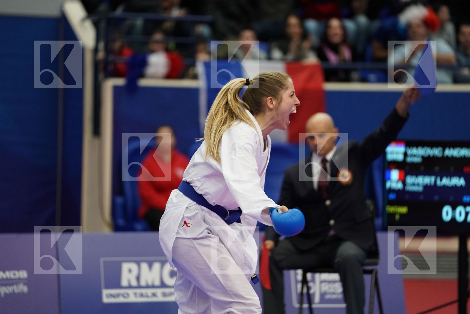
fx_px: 2611
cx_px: 235
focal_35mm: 200
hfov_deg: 10.3
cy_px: 157
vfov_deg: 6.9
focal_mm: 200
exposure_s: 1/1000
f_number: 2.8
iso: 2500
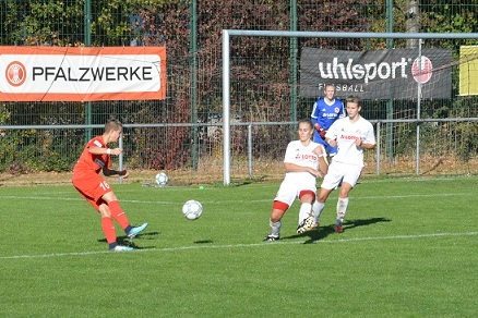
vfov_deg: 7.9
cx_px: 239
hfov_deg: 11.8
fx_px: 2310
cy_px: 159
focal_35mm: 174
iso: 3200
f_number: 13
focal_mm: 116
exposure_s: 1/2500
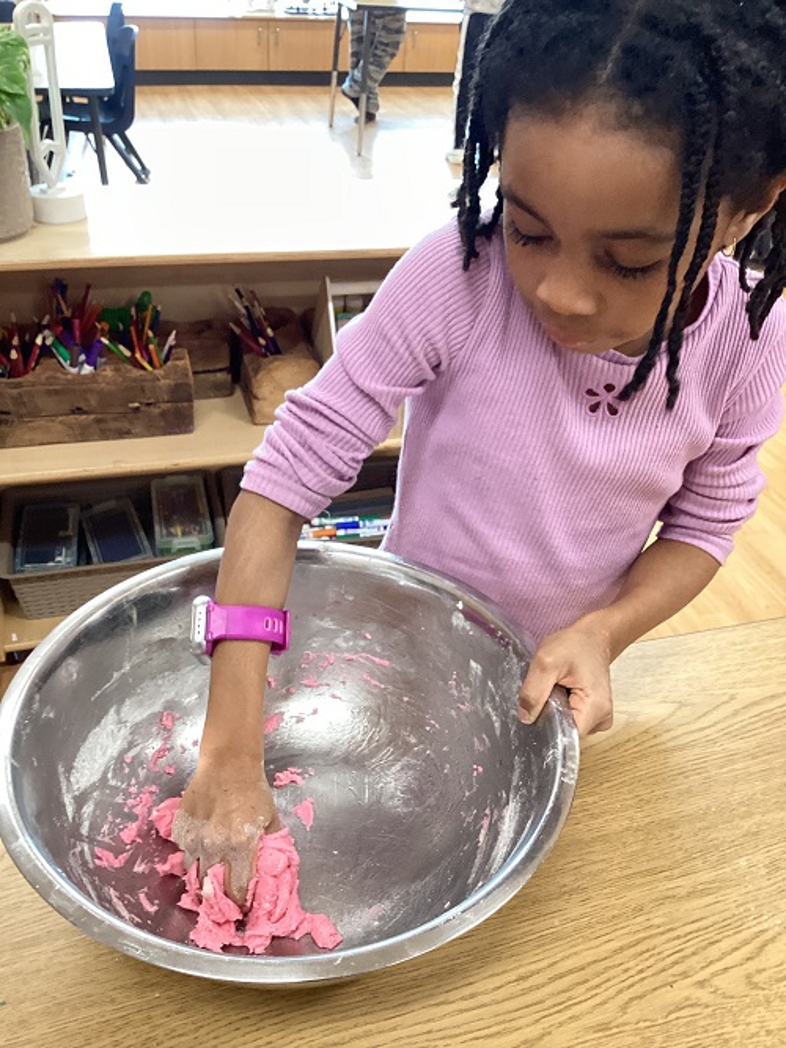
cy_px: 524
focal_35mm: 31
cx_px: 393
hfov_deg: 45.5
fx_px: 938
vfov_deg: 58.3
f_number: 2.4
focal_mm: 3.3
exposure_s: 1/60
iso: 160
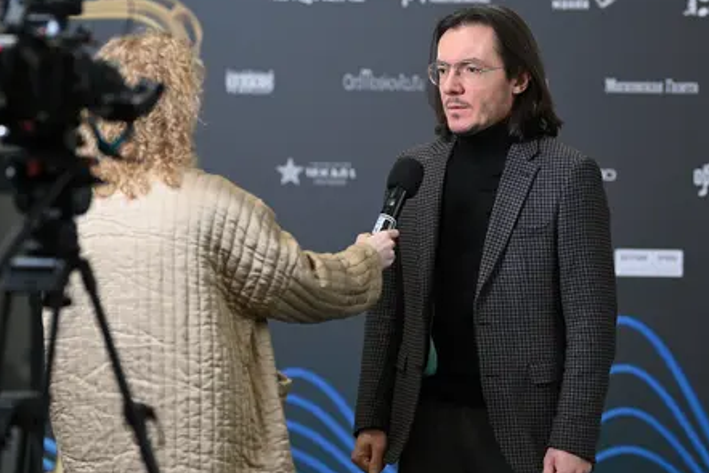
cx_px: 361
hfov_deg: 9.6
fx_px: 4216
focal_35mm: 214
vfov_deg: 6.4
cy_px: 222
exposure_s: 1/250
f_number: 1.8
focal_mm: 135
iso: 250
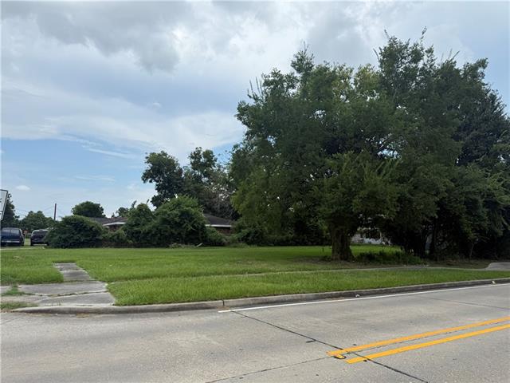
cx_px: 255
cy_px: 192
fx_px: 354
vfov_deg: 56.8
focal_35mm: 24
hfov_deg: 71.6
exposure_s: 1/4975
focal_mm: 6.76
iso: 80
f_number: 1.78
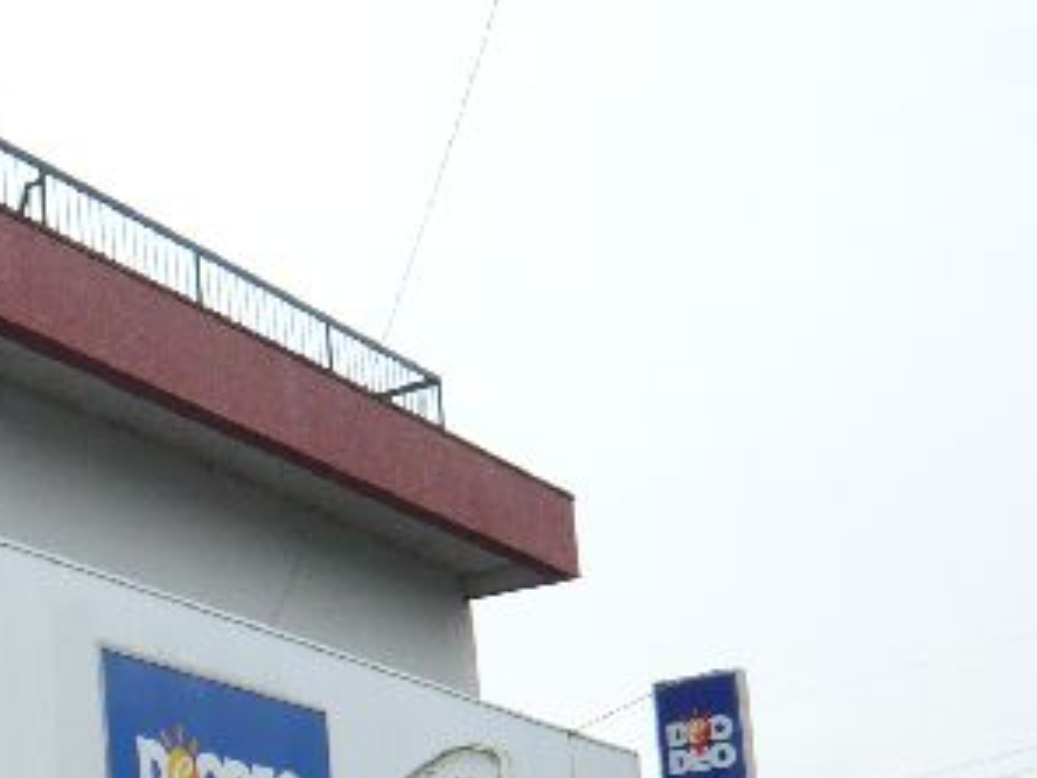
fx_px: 2427
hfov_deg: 22.1
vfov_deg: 17.4
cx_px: -249
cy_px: 911
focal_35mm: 81
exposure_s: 1/250
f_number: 2.9
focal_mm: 4.9
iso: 100
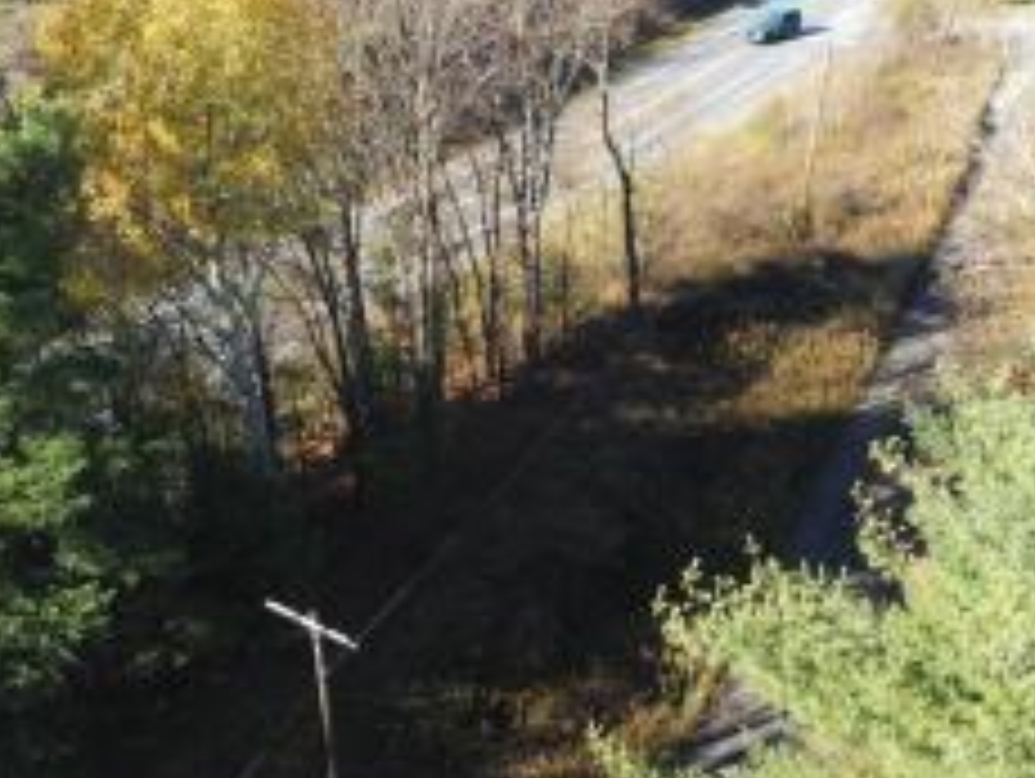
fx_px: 1197
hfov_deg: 46.6
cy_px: 427
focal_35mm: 40
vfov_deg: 36.0
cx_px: 446
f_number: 2.4
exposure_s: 1/480
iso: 128
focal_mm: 4
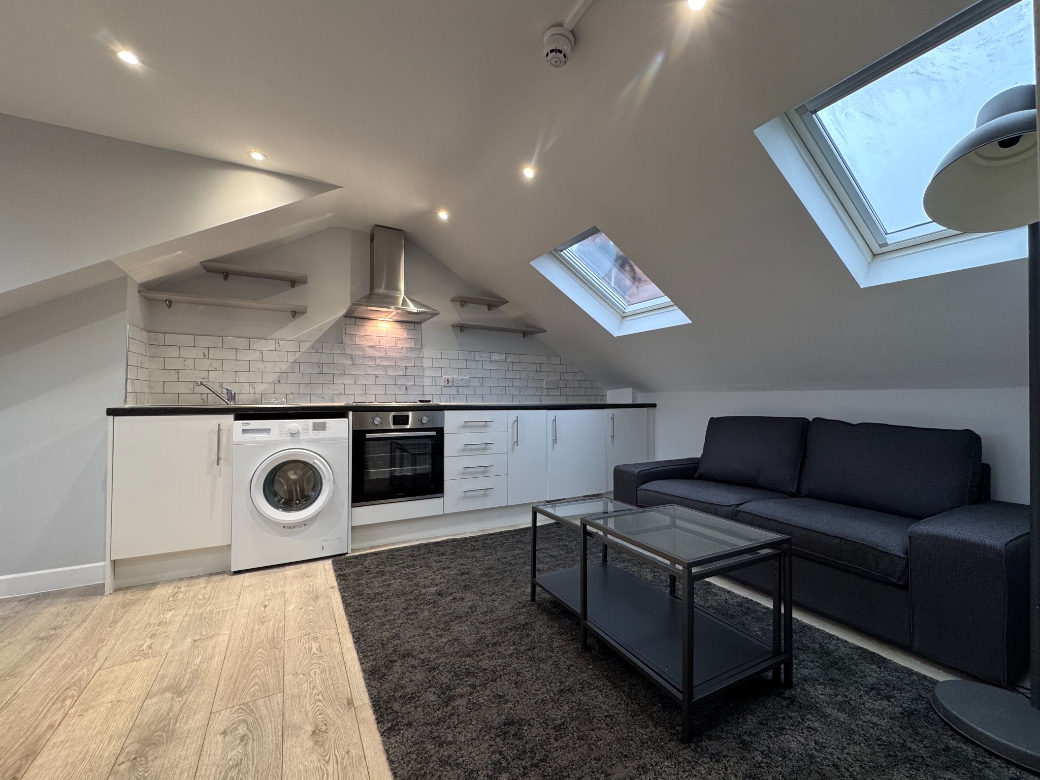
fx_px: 421
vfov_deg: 85.7
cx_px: 520
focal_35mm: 14
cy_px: 390
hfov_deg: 102.1
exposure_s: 1/50
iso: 200
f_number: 2.2
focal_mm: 2.22
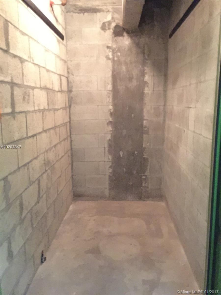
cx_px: 110
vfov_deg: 61.7
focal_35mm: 29
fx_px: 247
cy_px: 148
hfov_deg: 48.2
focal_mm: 4.15
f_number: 2.2
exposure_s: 1/4
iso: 500
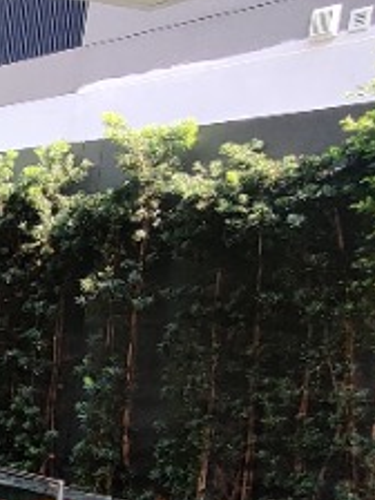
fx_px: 838
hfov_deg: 18.6
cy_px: 578
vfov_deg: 29.3
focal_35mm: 58
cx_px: -328
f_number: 2.2
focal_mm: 2.25
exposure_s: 1/100
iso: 160
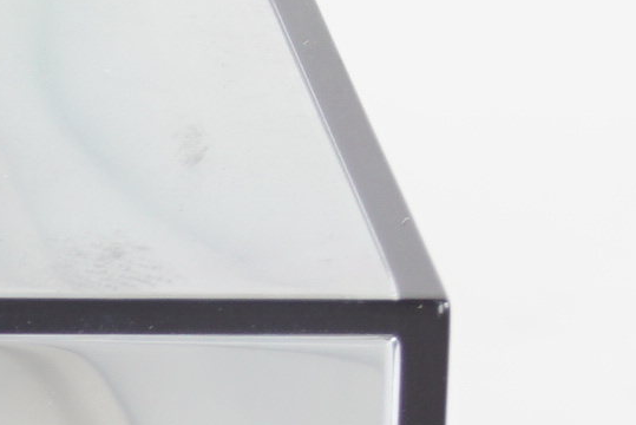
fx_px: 7299
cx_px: -1077
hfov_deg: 4.8
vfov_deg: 3.3
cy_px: 1042
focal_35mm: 413
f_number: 13
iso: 100
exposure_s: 1/125
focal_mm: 35
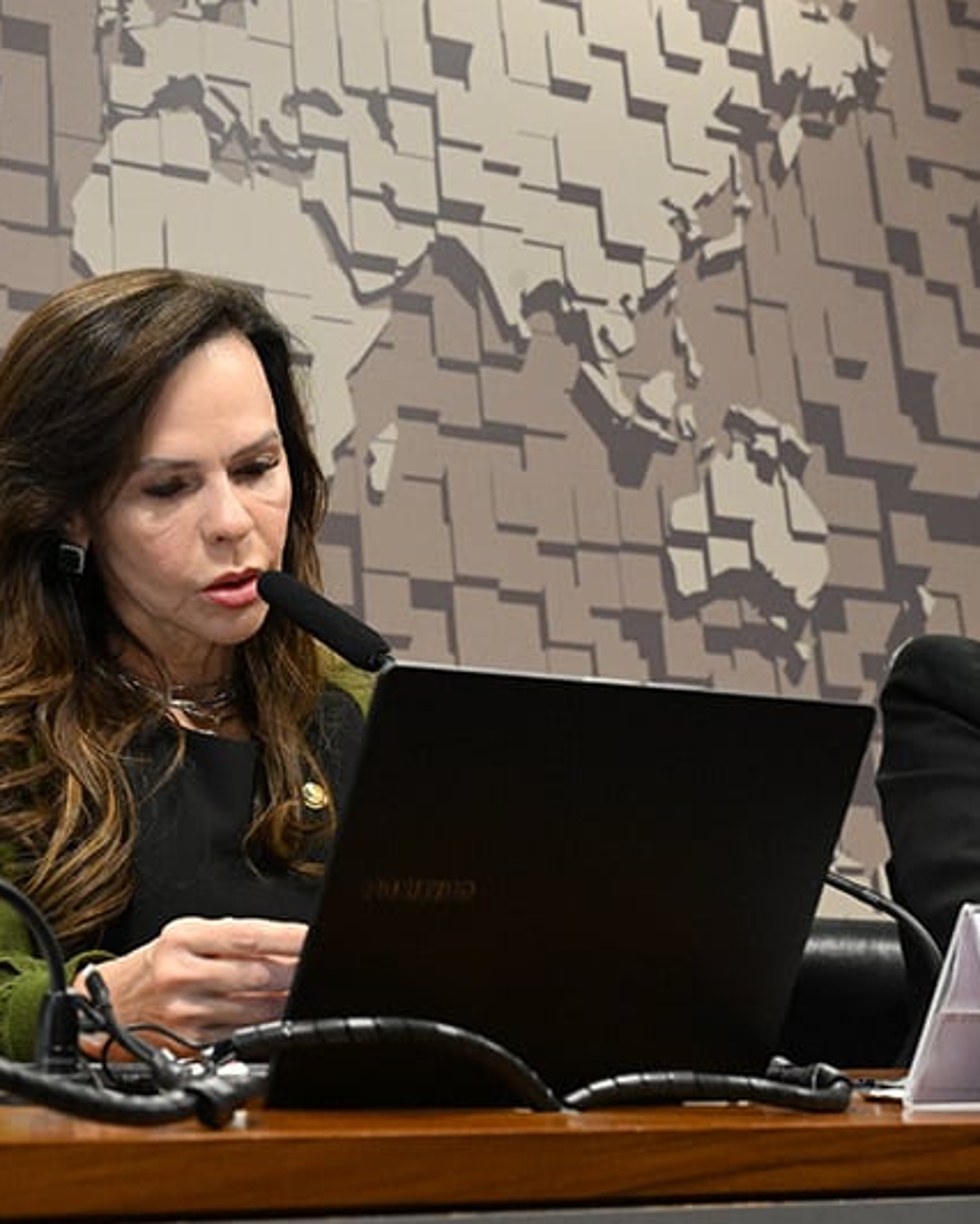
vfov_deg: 18.1
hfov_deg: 14.5
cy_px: 612
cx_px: 688
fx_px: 3841
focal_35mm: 106
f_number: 8
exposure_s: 1/100
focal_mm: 70
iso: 6400
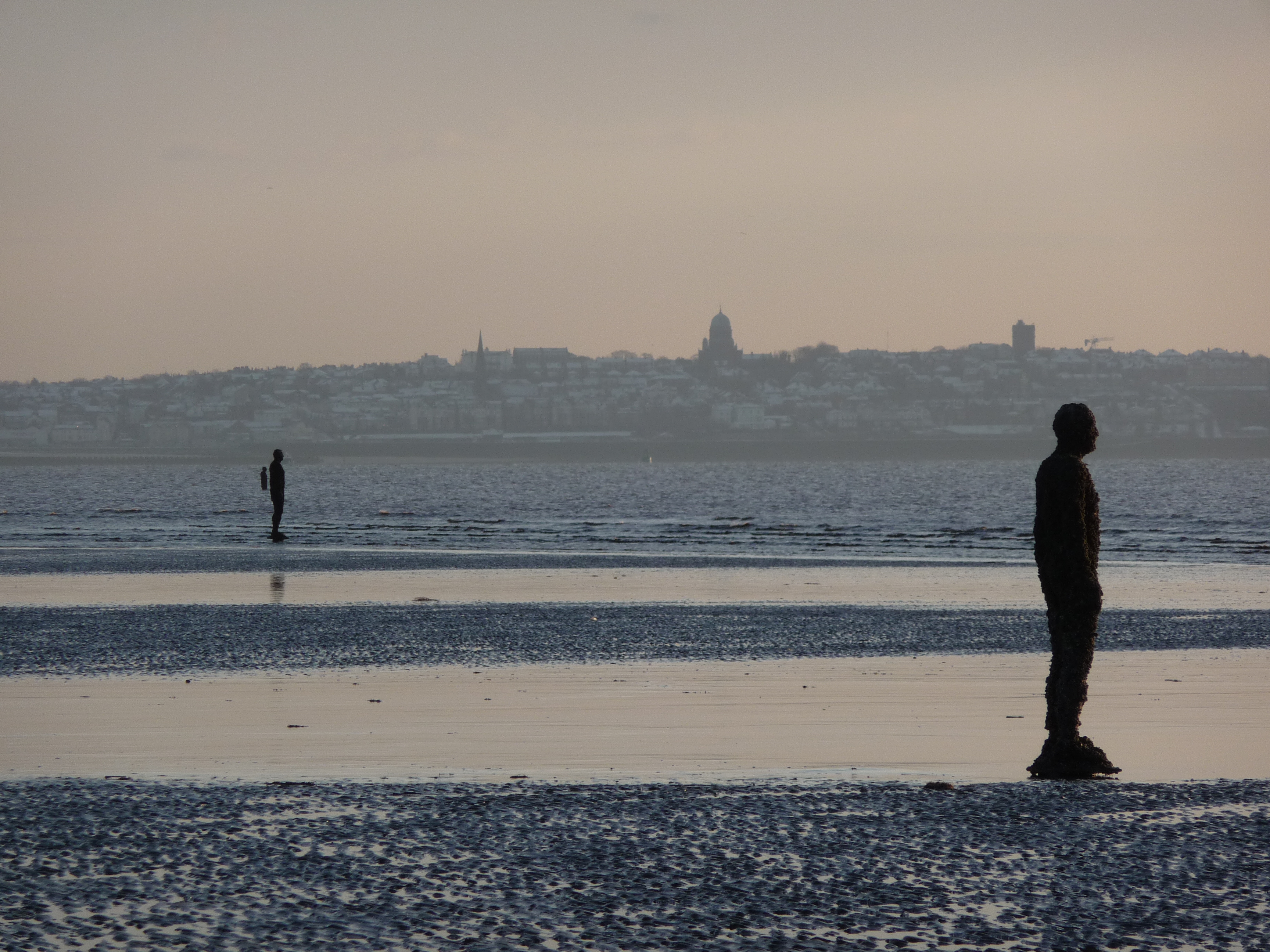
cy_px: 476
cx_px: 635
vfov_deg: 5.3
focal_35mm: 280
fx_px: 10273
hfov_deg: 7.1
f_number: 4.9
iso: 100
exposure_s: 1/500
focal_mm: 47
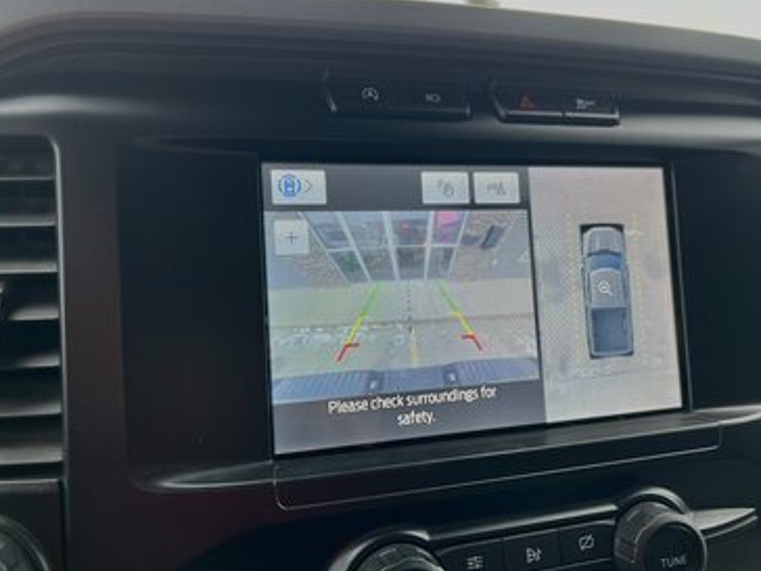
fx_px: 660
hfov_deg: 59.9
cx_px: 414
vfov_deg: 46.8
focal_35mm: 30
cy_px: 273
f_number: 1.6
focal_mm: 5.1
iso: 40
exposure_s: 1/122
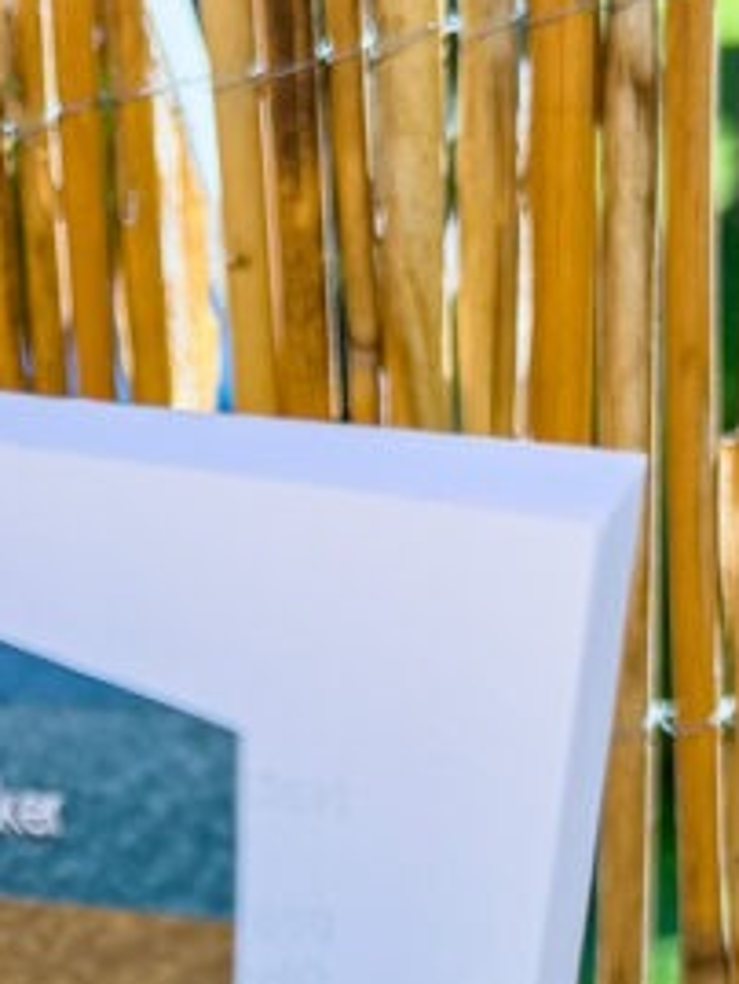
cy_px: 1361
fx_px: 2816
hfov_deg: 14.6
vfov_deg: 18.2
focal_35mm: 99
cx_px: -99
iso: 50
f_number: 1.5
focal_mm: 5.7
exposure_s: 1/750
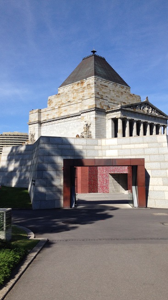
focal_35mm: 39
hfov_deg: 30.4
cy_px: 153
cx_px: 93
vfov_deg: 51.6
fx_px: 309
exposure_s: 1/2404
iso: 50
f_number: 2.4
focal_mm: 4.28
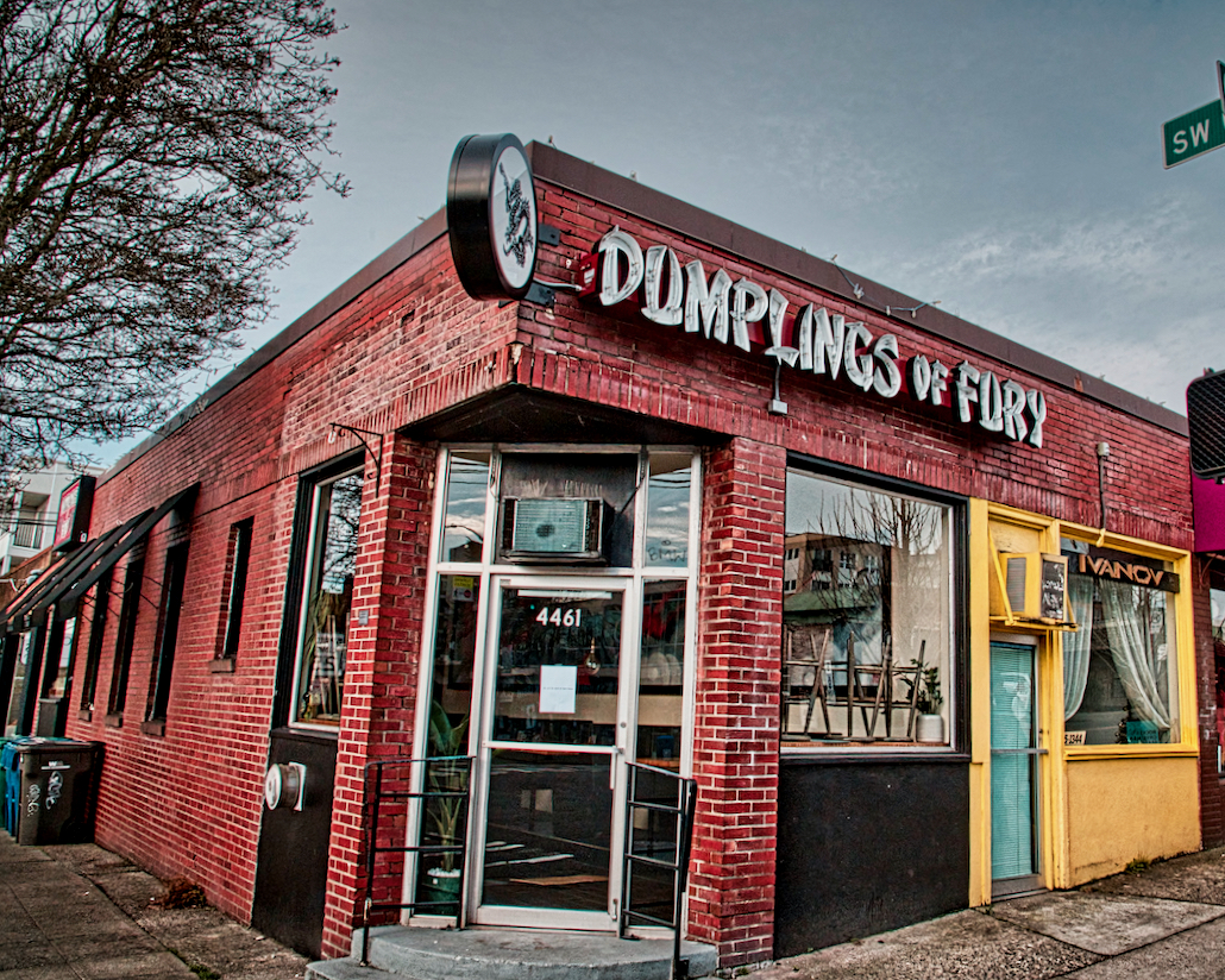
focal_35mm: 28
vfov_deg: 51.5
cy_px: 476
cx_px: 740
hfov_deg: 61.6
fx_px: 1015
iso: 1250
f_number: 16
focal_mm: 24
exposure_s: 1/1000
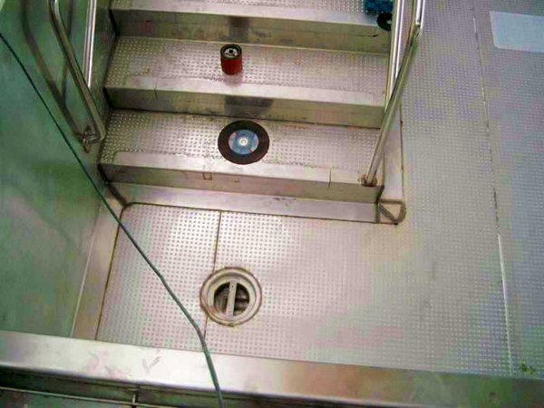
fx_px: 581
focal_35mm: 37
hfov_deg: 50.1
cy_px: 204
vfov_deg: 38.7
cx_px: 272
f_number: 2.6
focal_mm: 7.6
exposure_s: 1/80
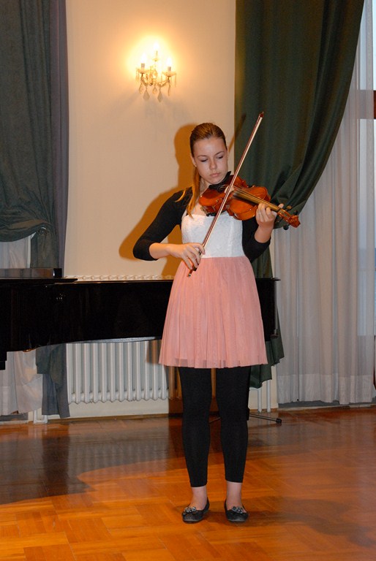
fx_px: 937
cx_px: 188
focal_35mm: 60
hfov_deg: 22.7
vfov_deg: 33.4
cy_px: 280
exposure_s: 1/60
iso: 1000
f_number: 7.1
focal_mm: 40
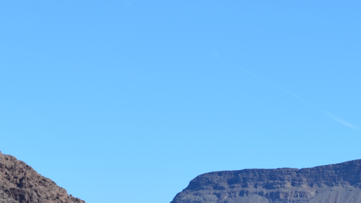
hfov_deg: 10.6
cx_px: 327
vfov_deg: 5.9
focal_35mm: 202
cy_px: 308
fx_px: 1934
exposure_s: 1/125
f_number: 11
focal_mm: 38
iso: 100
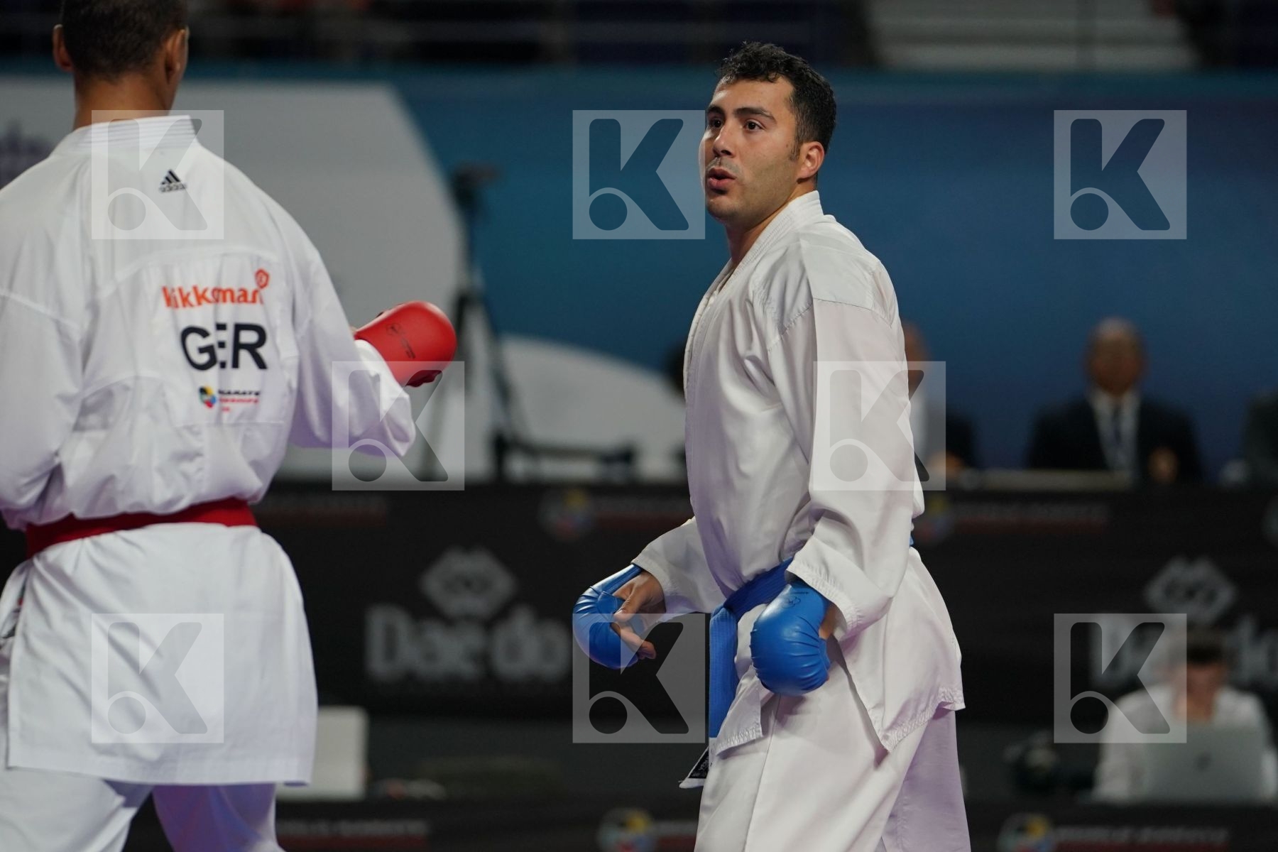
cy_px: 426
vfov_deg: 4.6
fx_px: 10649
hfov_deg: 6.9
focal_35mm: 300
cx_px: 639
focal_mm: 200
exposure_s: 1/1000
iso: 1250
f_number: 2.8
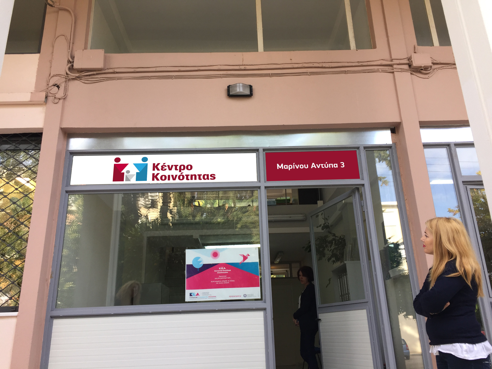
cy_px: 184
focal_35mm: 29
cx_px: 246
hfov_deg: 61.7
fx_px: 412
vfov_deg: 48.2
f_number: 2.2
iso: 32
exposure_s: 1/117
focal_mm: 4.15
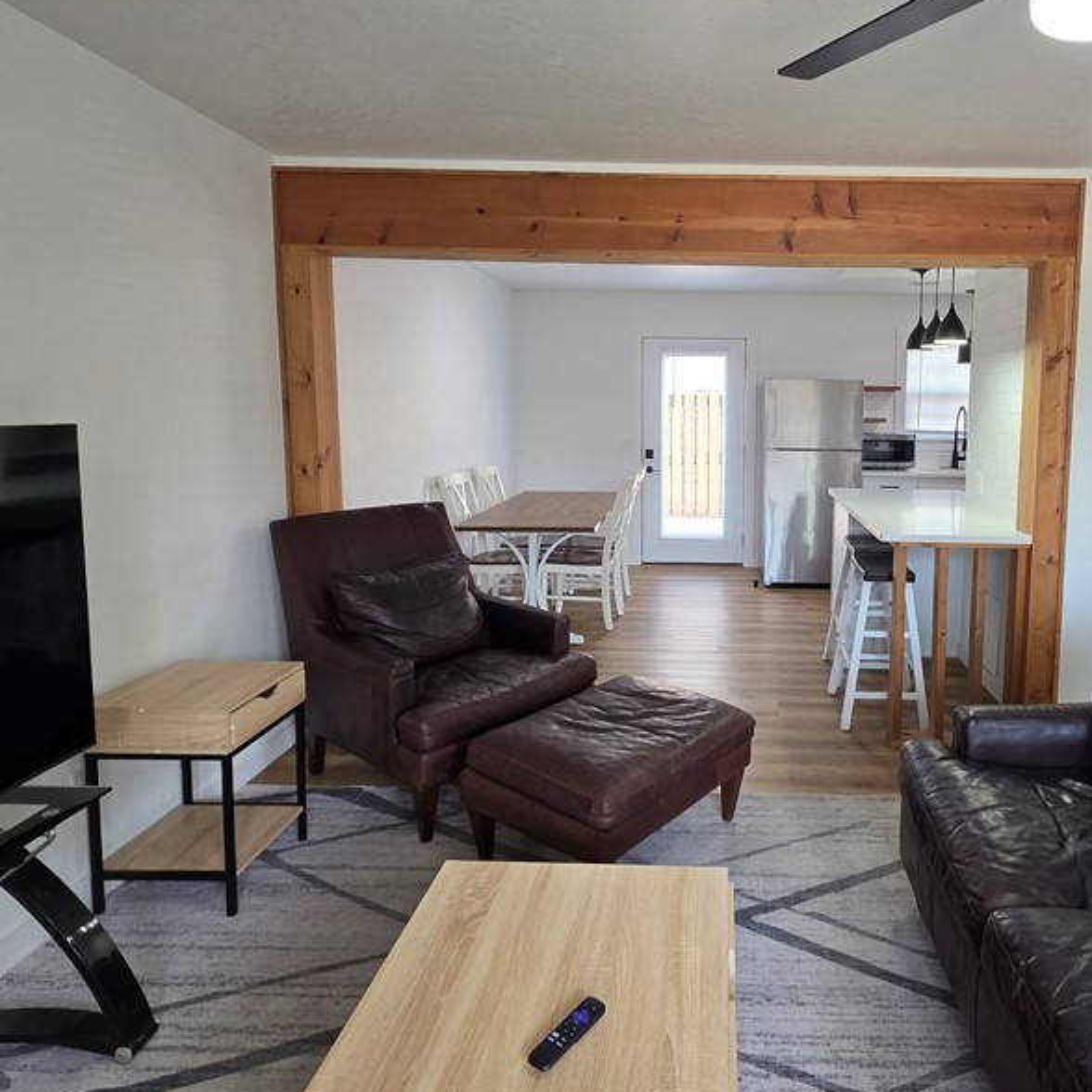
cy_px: 479
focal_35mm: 20
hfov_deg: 72.9
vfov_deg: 74.5
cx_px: 713
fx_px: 714
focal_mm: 2.2
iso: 200
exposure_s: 1/120
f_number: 1.9
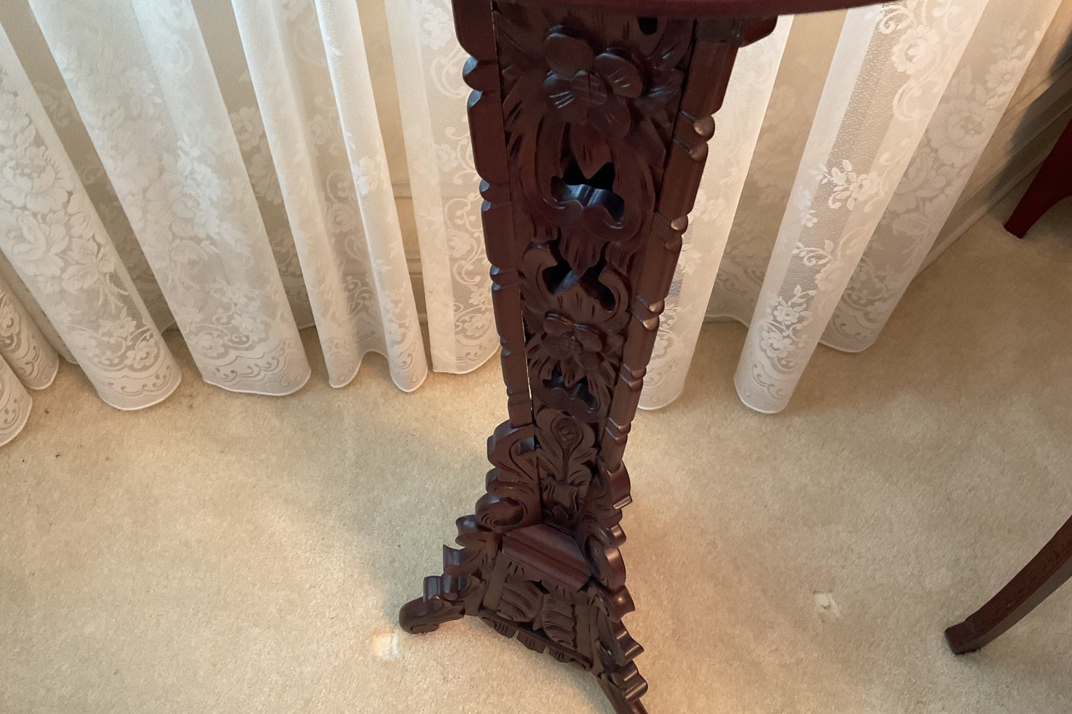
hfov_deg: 60.3
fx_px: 923
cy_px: 377
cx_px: 550
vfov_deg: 42.3
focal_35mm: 31
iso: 250
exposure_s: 1/40
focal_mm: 3
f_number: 1.8
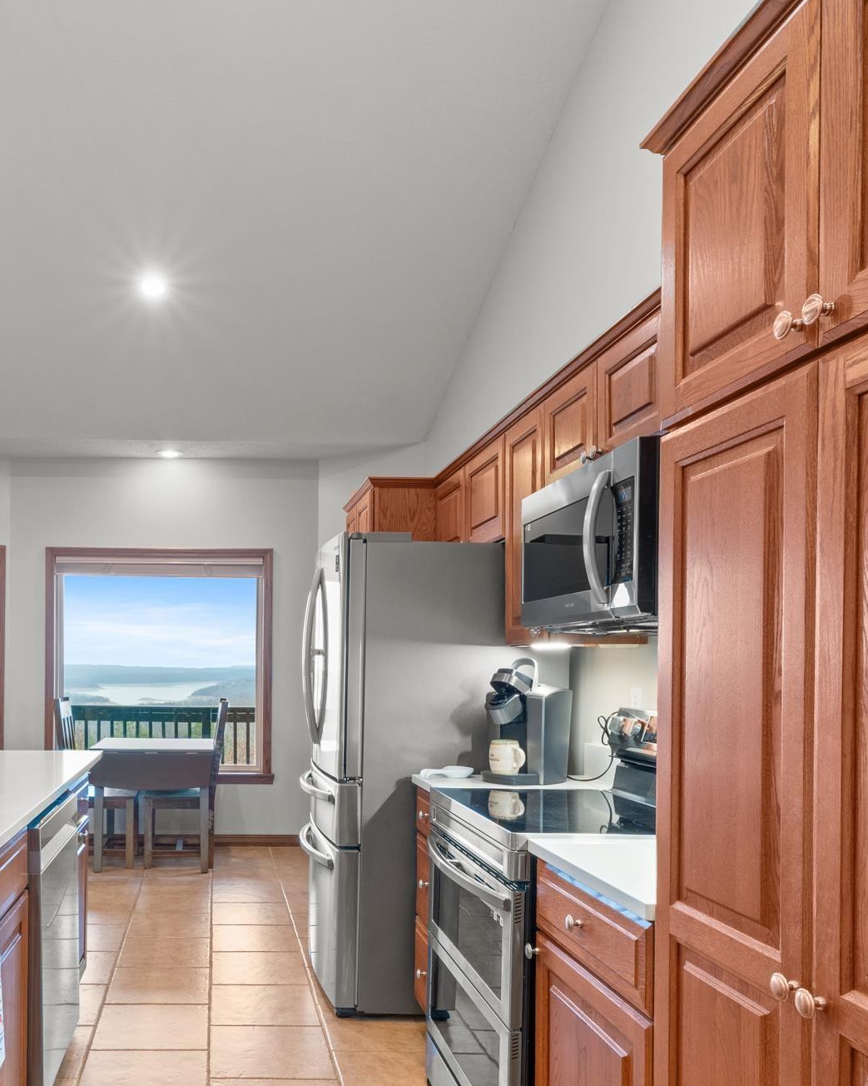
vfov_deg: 63.4
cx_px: 221
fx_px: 867
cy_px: 664
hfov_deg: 51.0
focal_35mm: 27
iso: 200
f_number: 9
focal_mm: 10
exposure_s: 1
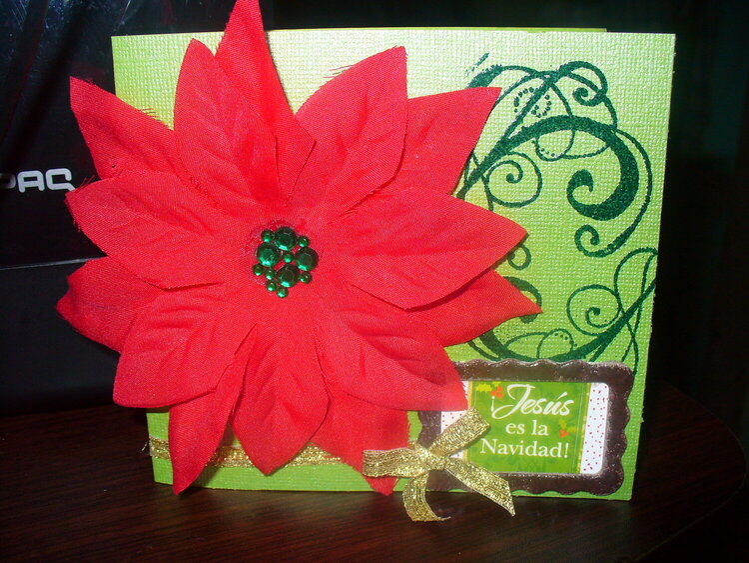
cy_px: 282
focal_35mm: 37
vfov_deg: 38.7
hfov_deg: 50.1
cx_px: 374
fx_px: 801
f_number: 2.8
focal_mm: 6.1
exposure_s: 1/30
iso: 100
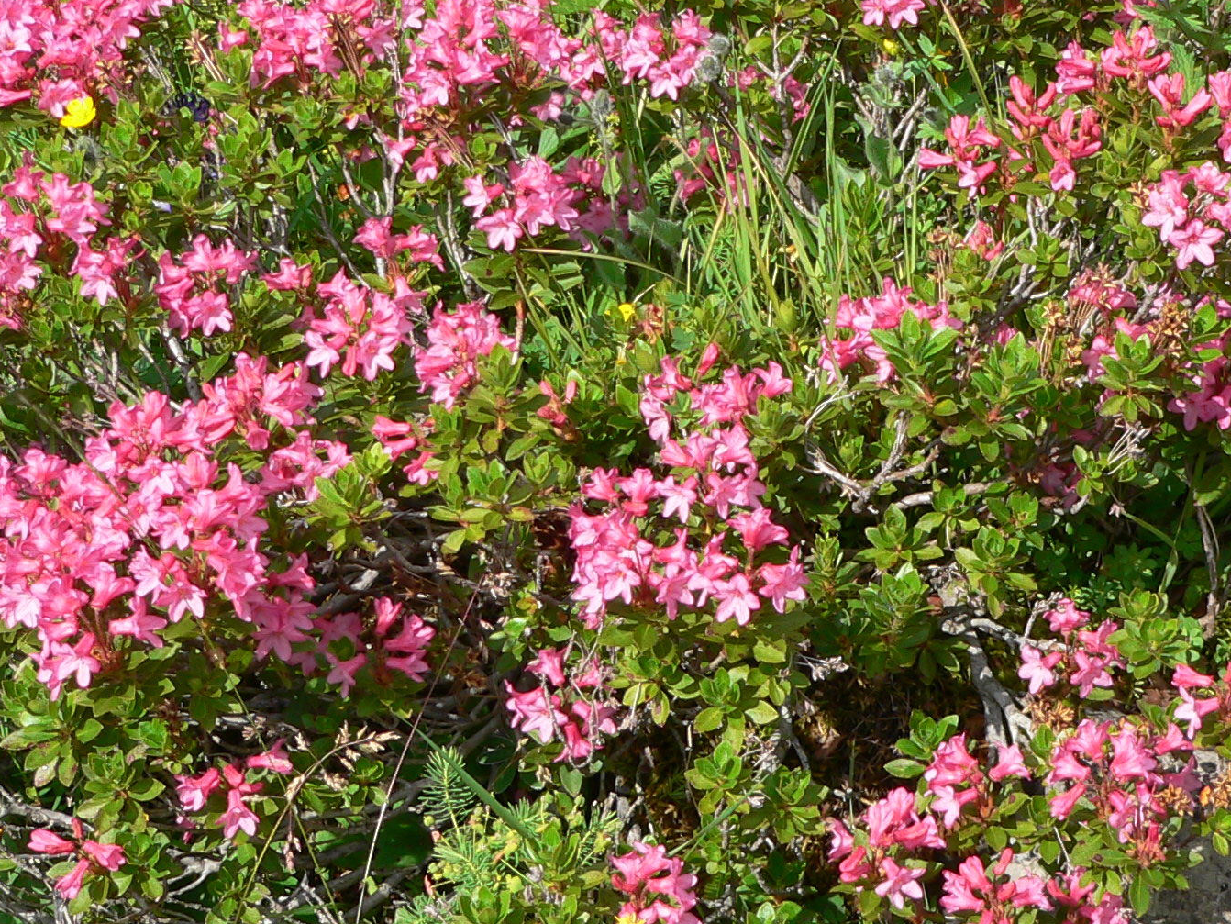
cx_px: 1033
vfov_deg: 14.4
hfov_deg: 18.8
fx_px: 3663
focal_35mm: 103
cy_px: 463
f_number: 4
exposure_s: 1/500
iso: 80
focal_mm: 8.9
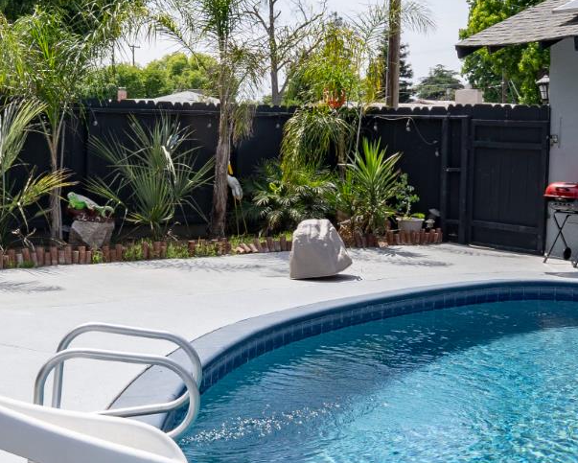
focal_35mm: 56
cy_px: 138
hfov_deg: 31.5
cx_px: 27
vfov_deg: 26.9
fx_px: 958
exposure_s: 1/160
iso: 100
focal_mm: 16
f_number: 10
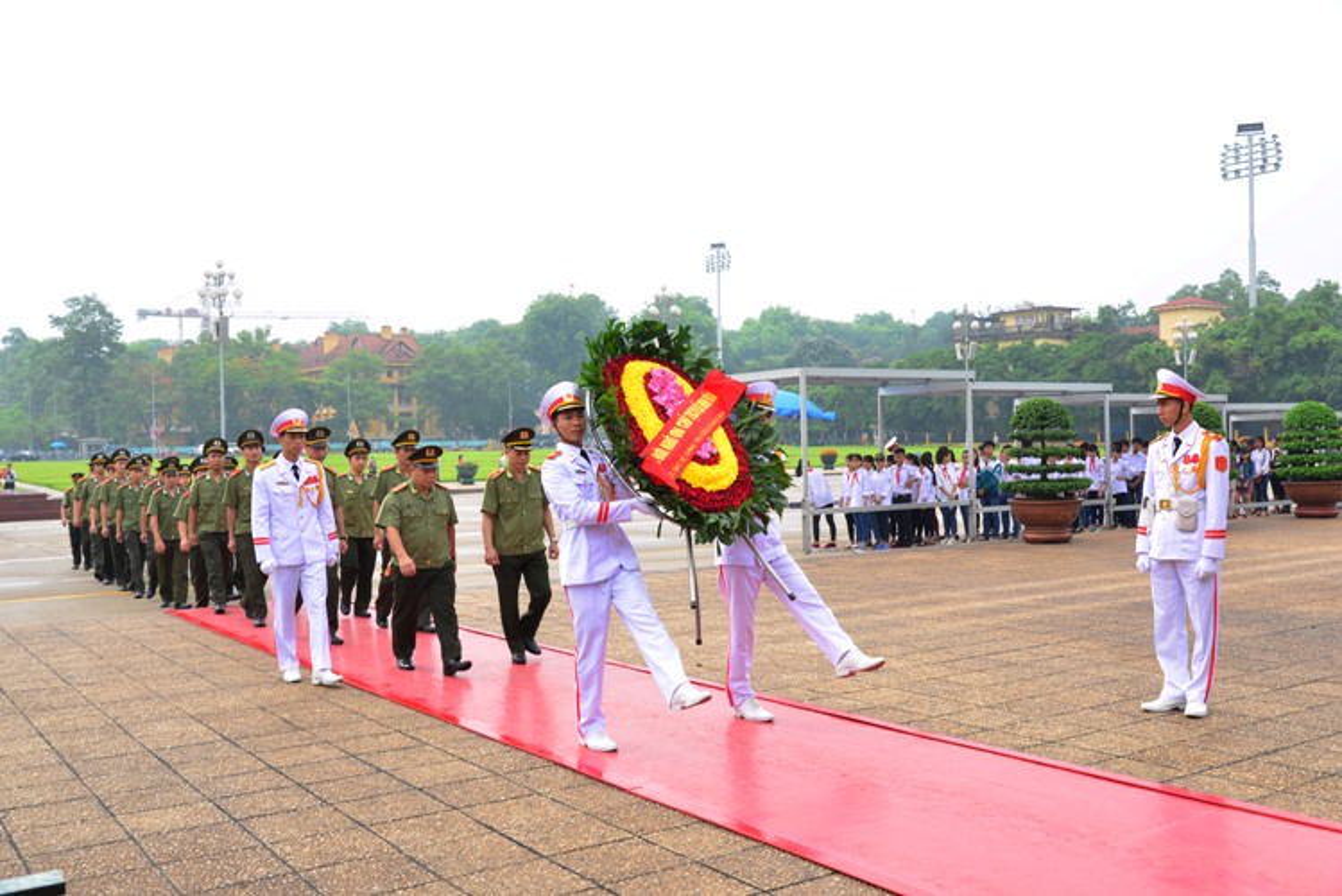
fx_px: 1268
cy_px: 448
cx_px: 671
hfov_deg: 55.8
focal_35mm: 34
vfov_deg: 38.9
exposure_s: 1/100
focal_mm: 34
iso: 100
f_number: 7.1
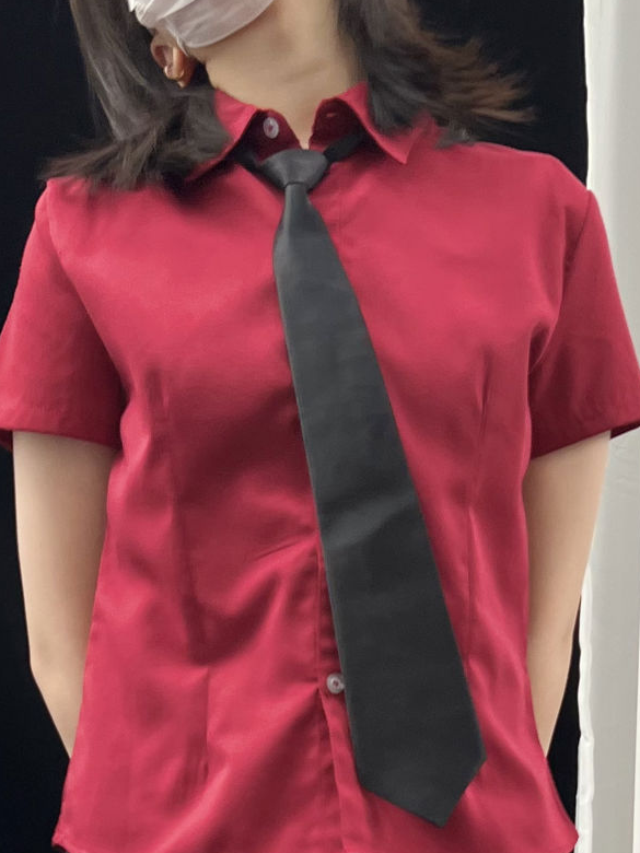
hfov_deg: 18.4
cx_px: 352
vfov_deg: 22.2
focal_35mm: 80
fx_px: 1972
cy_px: 1071
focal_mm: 5.7
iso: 125
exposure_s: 1/60
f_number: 1.5
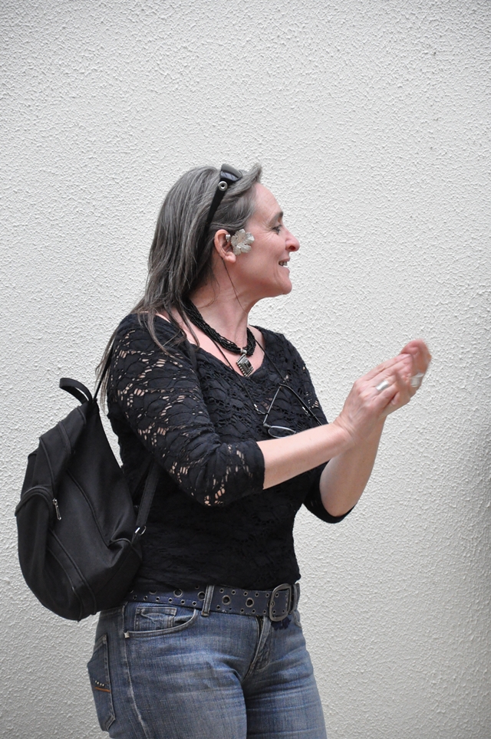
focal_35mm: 158
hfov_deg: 8.7
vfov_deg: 13.1
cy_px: 370
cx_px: 246
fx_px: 3231
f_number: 5.6
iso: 3200
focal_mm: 105
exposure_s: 1/250
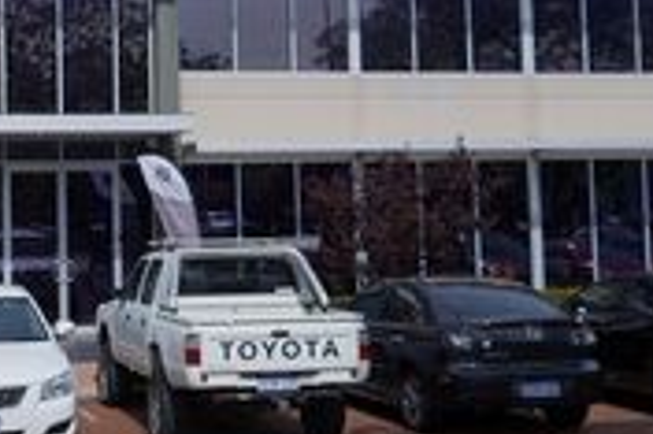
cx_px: 41
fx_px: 1305
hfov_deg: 26.9
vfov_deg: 18.7
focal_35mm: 72
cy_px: 95
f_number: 6.3
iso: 100
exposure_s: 1/1000
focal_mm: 18
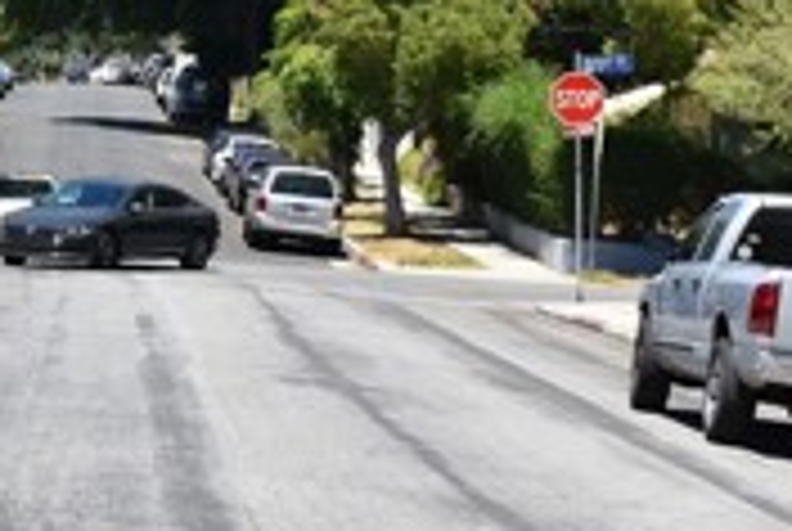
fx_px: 4077
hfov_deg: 10.9
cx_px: -117
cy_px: 43
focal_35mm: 185
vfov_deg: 7.4
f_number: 8
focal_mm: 34
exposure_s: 1/500
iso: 220
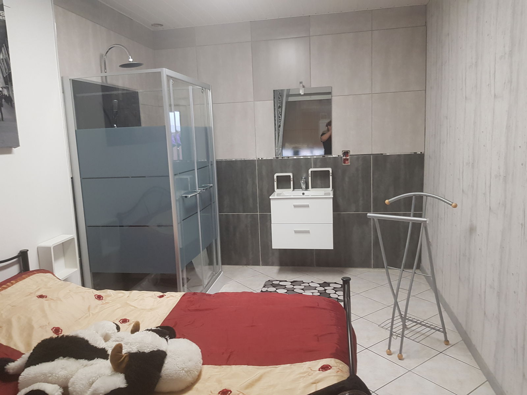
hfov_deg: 67.3
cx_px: 264
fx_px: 396
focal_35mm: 26
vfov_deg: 53.1
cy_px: 198
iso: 160
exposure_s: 1/33
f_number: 1.7
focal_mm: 4.2
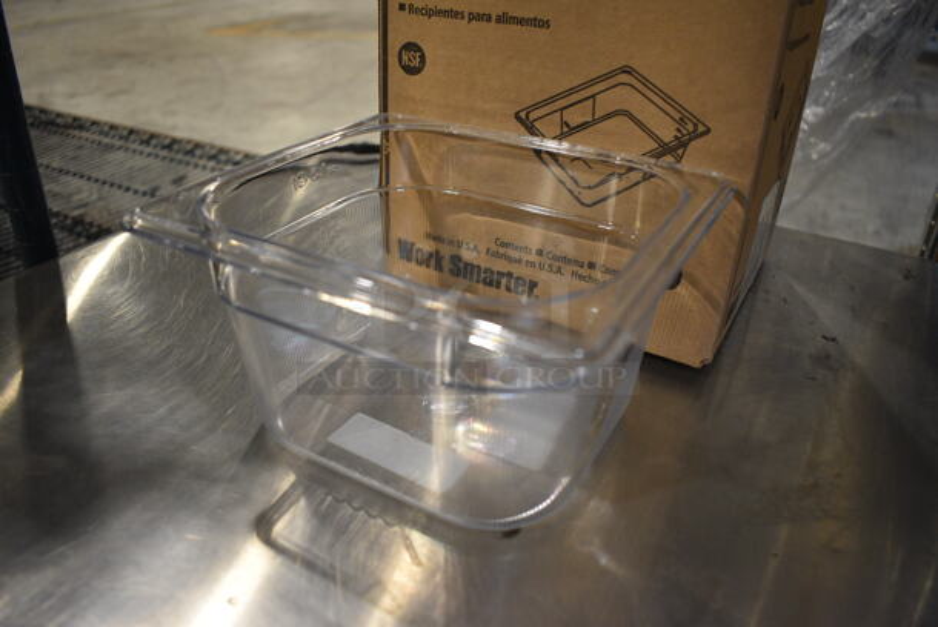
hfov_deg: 67.3
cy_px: 314
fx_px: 704
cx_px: 469
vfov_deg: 48.0
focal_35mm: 27
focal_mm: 18
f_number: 3.5
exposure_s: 1/125
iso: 1400
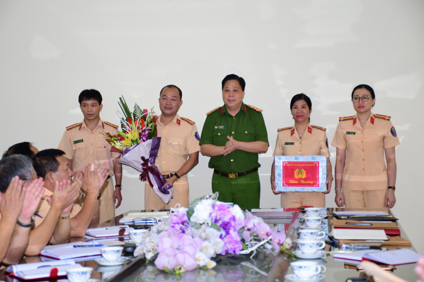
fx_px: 1060
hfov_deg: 22.6
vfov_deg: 15.2
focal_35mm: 90
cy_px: 141
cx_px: 212
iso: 800
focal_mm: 60
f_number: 5
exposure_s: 1/200
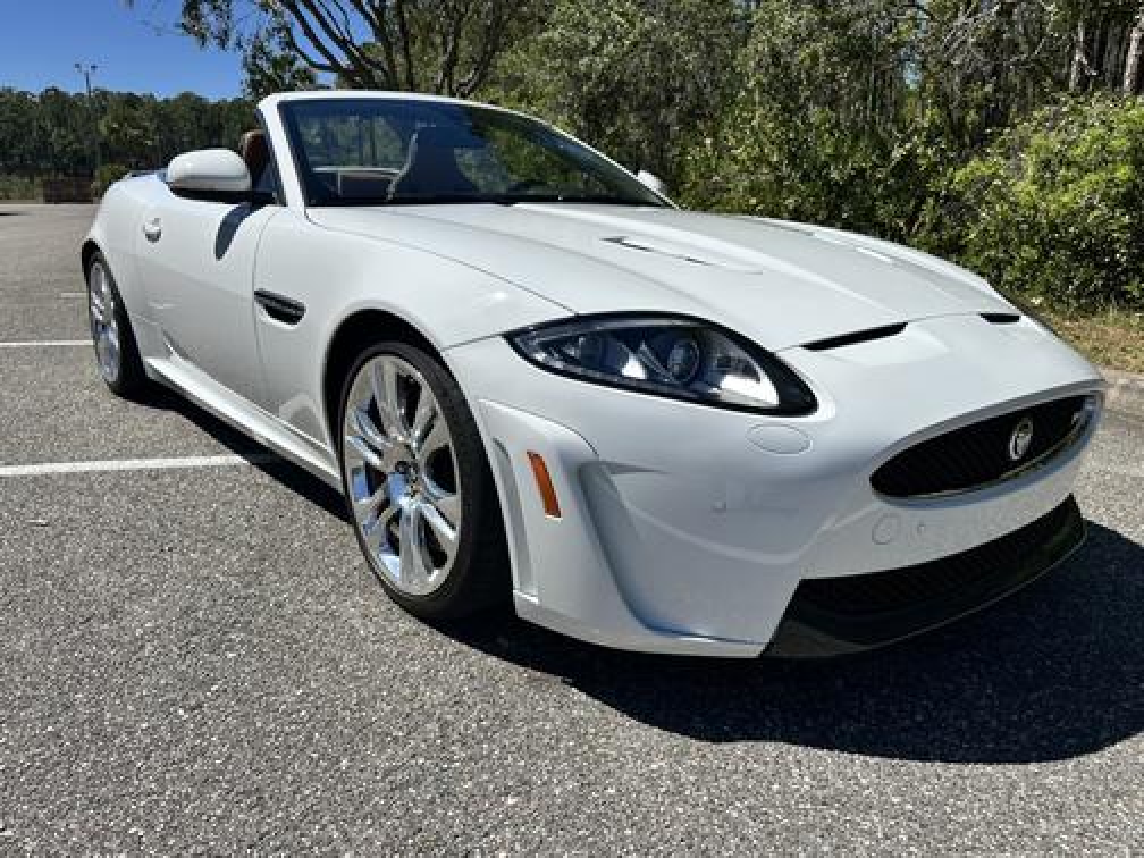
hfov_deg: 71.6
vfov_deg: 56.8
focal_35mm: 24
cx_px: 572
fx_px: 793
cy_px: 429
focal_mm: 6.86
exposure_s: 1/8929
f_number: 1.78
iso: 80
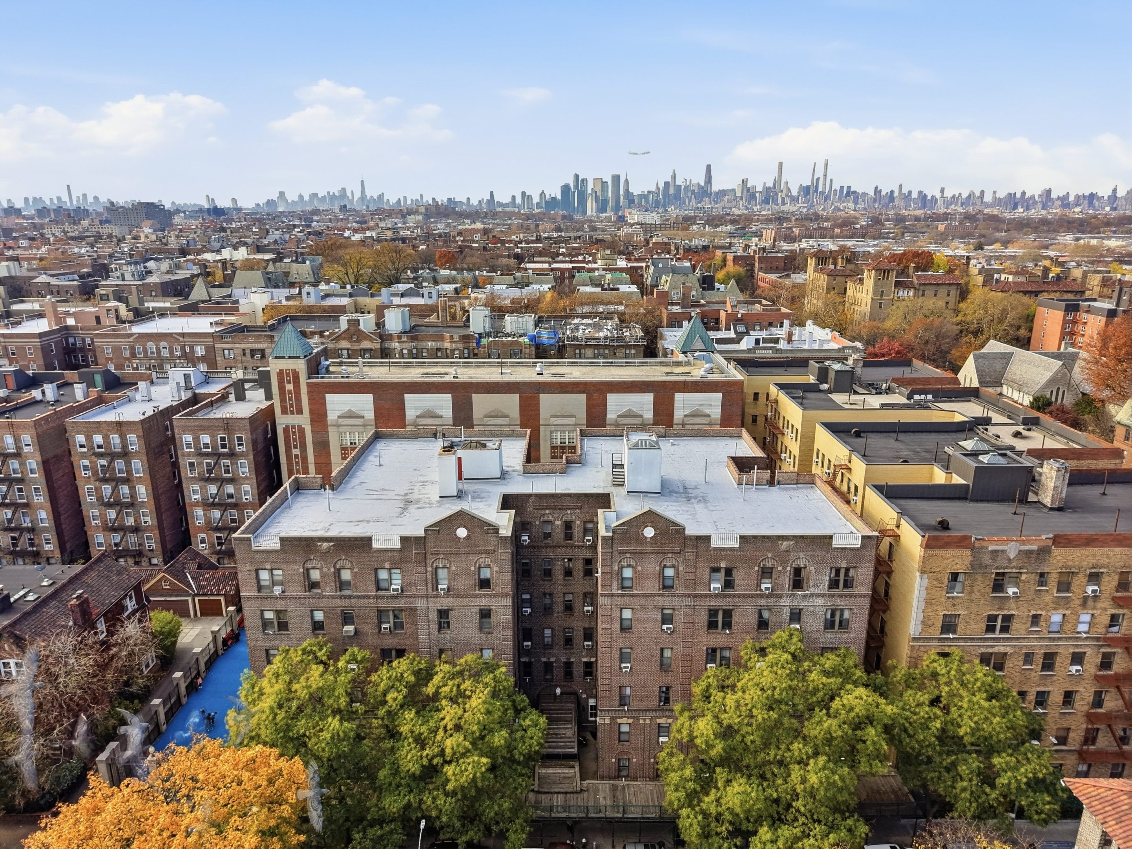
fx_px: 752
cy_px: 424
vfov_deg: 58.9
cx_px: 566
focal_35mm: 23
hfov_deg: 73.9
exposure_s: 1/6400
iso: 400
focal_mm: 8.7
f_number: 1.8
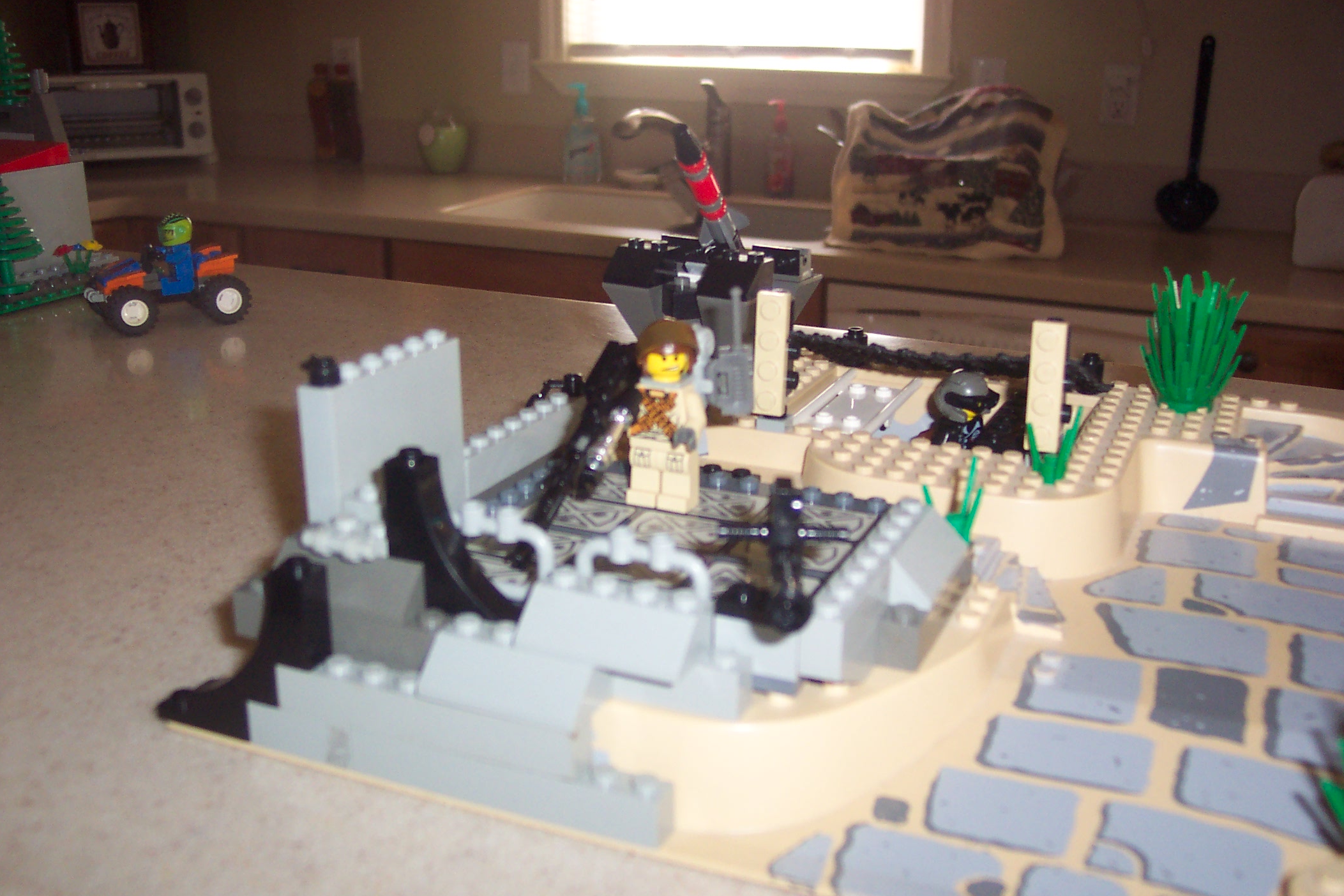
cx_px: 662
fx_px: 1456
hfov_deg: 49.6
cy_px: 450
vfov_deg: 34.2
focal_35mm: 39
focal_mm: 8
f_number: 2.8
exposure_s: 1/30
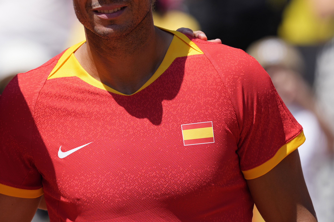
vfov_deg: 1.8
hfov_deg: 2.7
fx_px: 7106
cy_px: 139
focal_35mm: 766
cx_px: 20
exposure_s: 1/1000
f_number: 4
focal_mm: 300
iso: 100
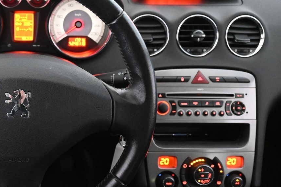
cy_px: 93
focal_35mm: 55
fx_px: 433
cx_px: 26
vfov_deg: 24.4
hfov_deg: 33.9
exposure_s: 1/30
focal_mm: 19.5
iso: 5600
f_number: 3.8
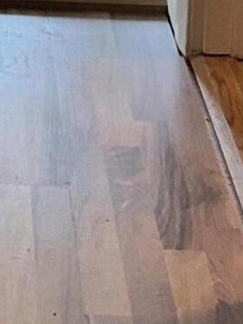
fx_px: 1480
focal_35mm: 158
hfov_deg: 9.2
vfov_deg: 11.5
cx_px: -118
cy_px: -283
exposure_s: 1/95
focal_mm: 3
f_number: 1.8
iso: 64
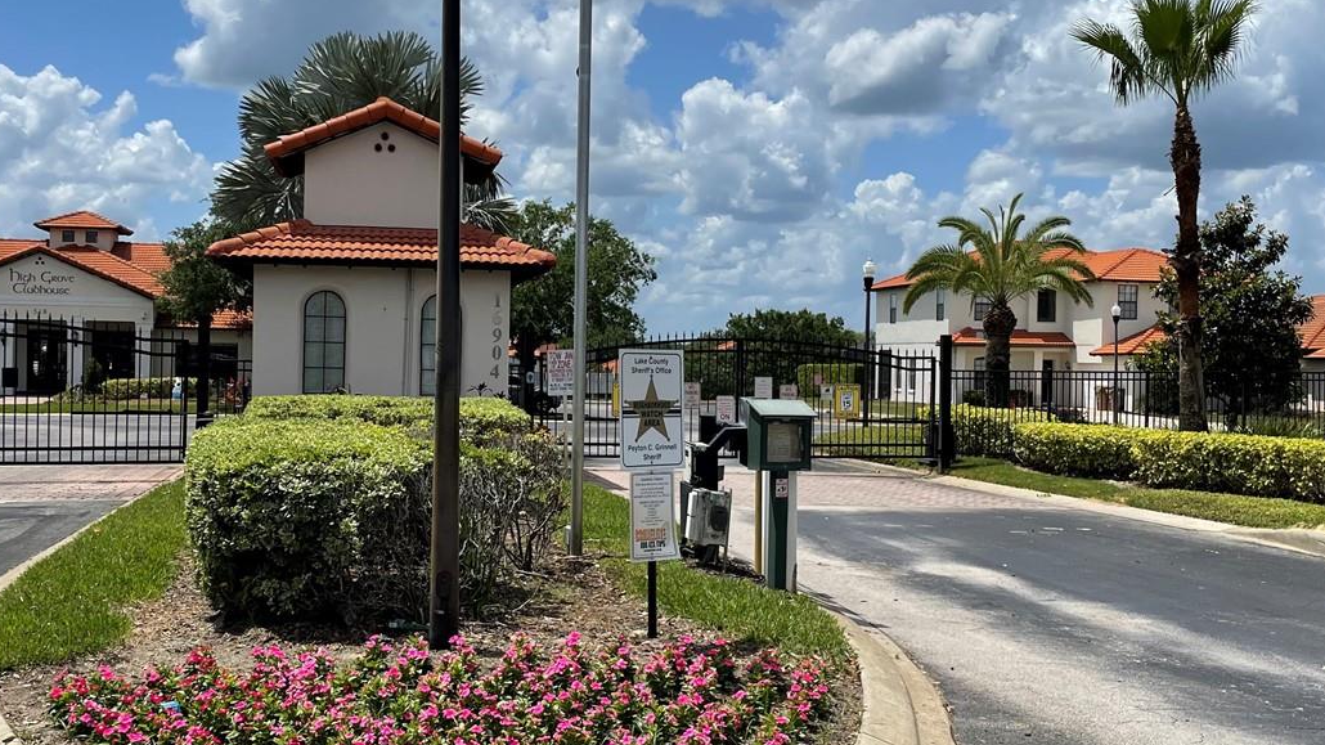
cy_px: 373
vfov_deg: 27.1
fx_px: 1546
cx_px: 562
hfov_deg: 46.3
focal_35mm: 44
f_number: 1.6
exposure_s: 1/6494
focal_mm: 4.2
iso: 32
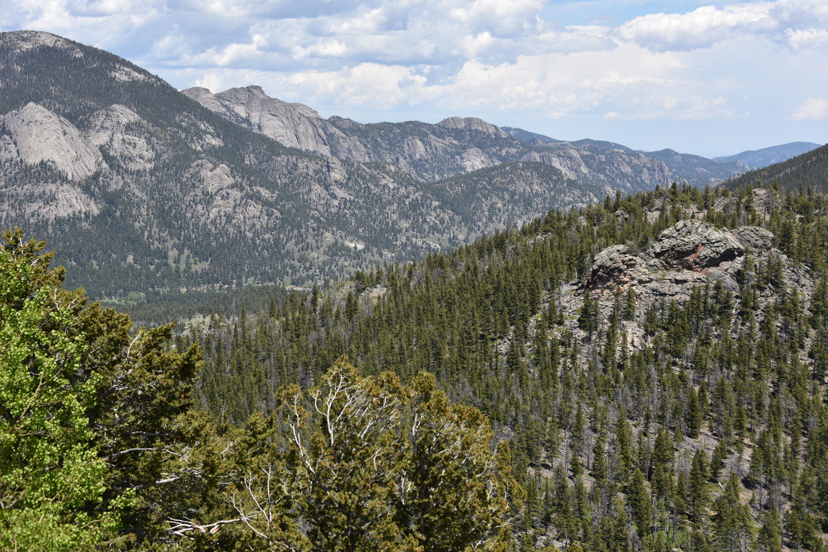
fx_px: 1564
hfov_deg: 29.6
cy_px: 276
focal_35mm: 68
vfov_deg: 20.0
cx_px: 414
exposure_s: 1/250
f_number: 8
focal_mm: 68
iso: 100
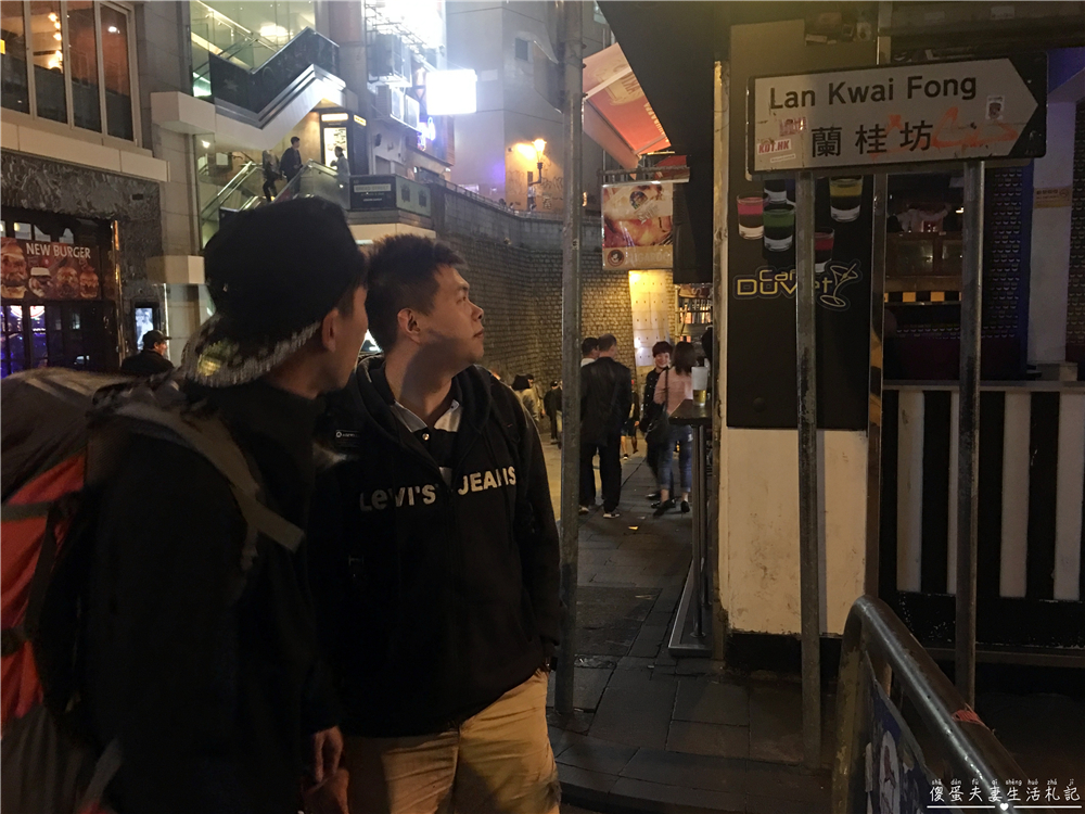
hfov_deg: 61.7
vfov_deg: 48.2
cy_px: 407
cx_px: 542
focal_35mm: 29
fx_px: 909
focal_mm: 4.15
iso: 80
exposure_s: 1/4
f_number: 2.2
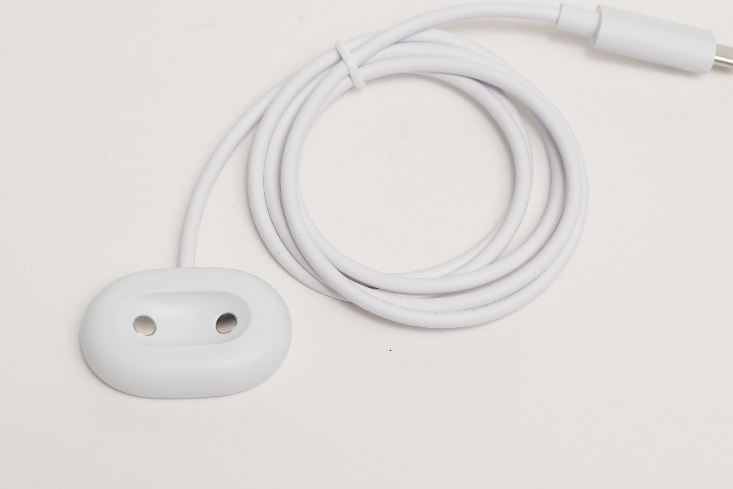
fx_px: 2810
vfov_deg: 9.9
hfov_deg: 14.9
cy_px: 200
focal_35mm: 138
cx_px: 389
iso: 400
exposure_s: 1/30
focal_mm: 56
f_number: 7.1
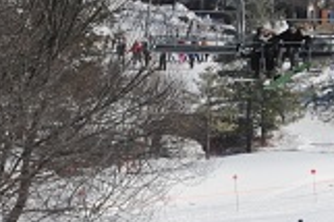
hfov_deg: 4.5
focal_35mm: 453
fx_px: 4198
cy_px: 41
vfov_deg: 3.0
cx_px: 539
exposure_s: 1/2500
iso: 200
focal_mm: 70
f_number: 6.3
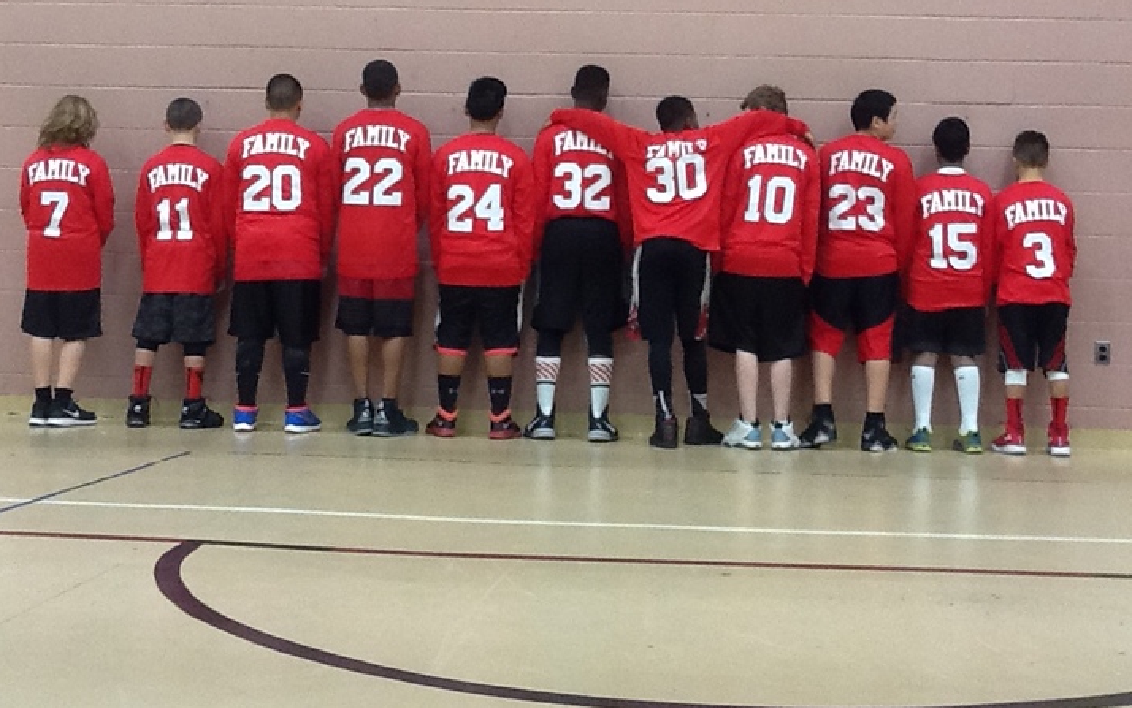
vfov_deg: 27.4
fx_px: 1451
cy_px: 284
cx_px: 563
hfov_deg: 42.6
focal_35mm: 47
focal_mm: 2.03
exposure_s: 1/30
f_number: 2.4
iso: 125
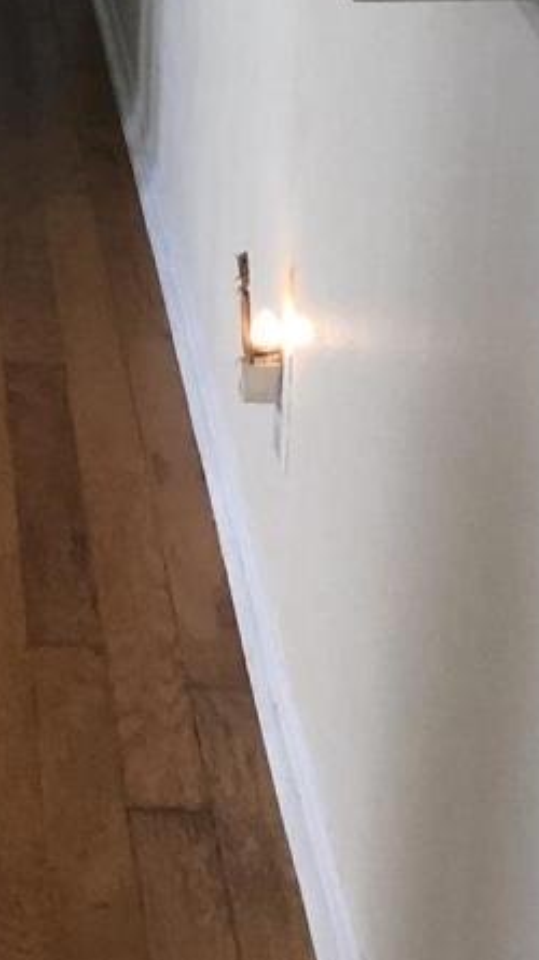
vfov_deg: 15.3
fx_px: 3484
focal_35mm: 137
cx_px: -548
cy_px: -78
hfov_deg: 8.4
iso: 160
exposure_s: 1/60
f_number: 1.8
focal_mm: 3.99
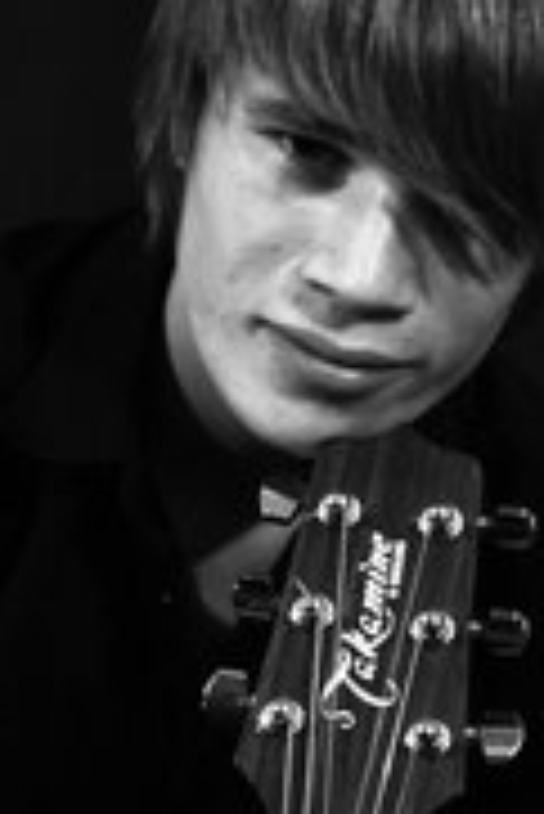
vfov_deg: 14.2
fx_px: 3259
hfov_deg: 9.5
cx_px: 130
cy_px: 535
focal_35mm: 144
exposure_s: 1/1.67
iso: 100
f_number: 14
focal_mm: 45
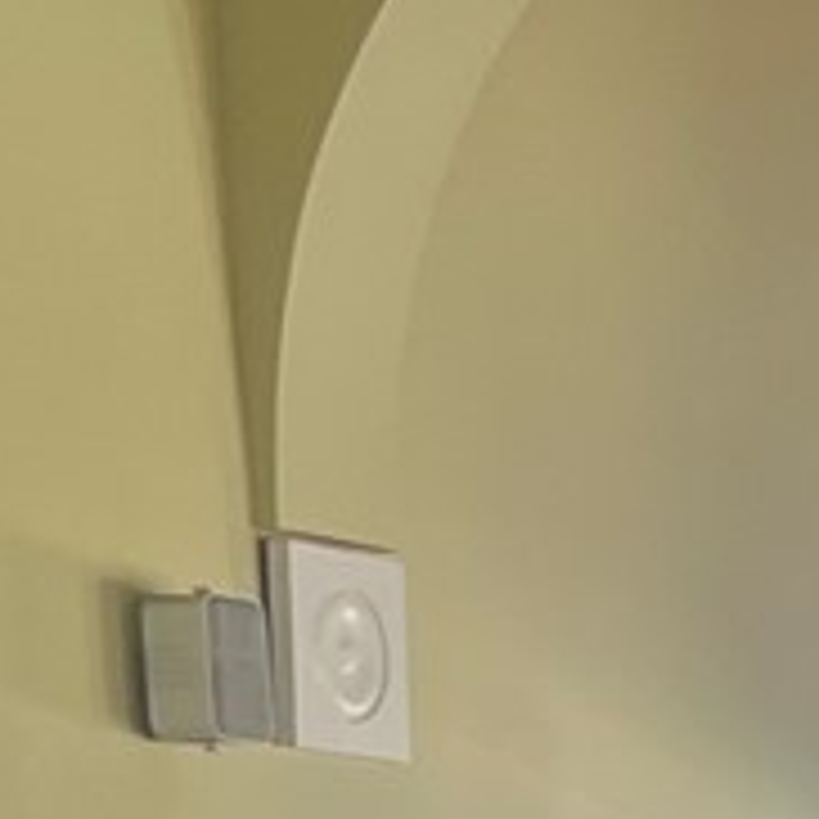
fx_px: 5407
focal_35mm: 202
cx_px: 2205
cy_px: 2088
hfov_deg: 7.8
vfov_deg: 7.9
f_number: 1.5
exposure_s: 1/121
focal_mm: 5.7
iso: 100
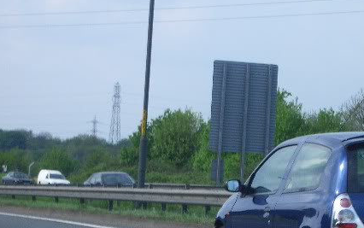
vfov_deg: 9.4
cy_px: 173
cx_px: 230
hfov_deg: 14.9
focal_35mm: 140
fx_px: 1390
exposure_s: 1/320
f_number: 4.4
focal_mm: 14.6
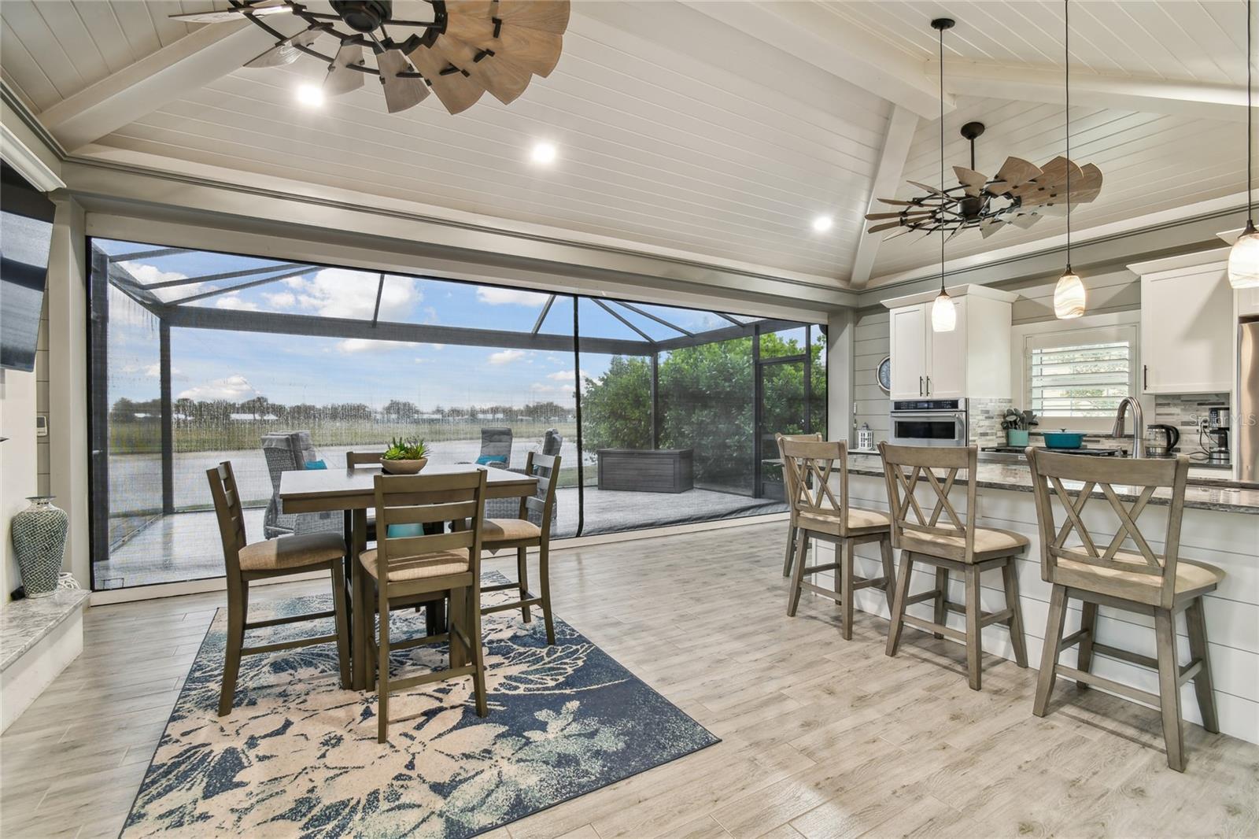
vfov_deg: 77.3
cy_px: 420
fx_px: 524
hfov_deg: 100.4
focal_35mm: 15
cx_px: 630
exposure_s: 1/2
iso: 100
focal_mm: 10
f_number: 7.1
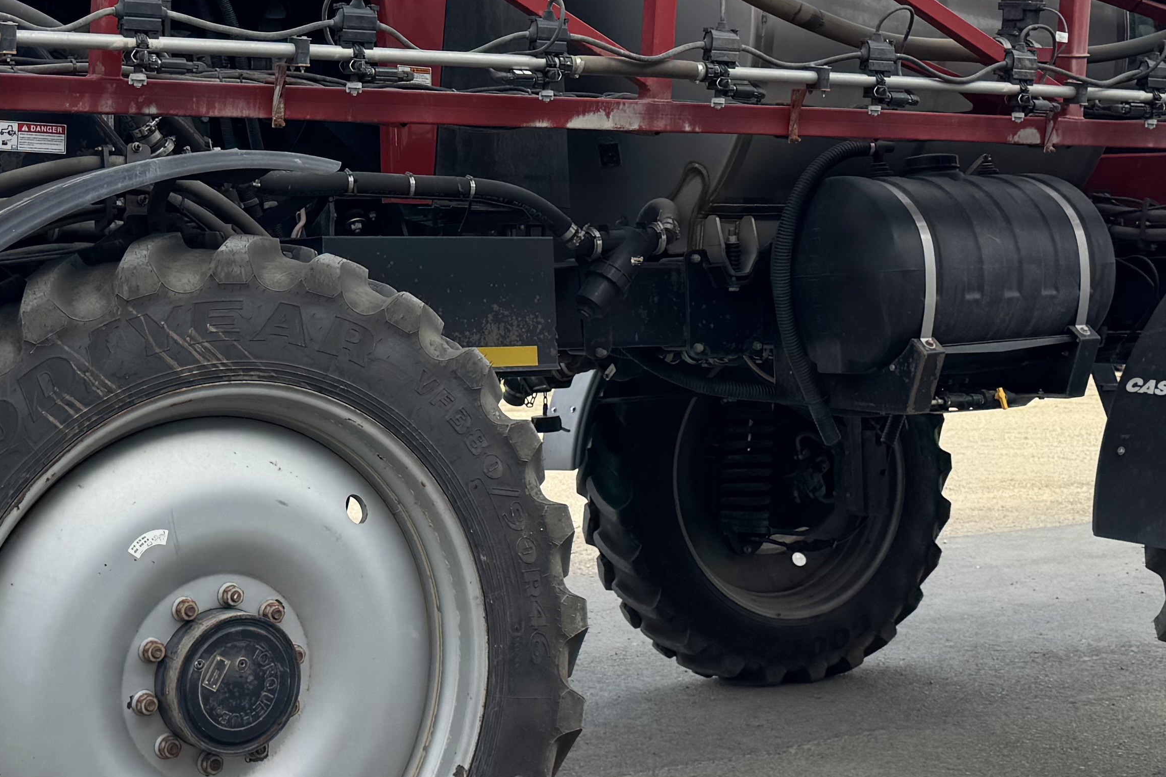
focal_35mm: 62
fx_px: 2008
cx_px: 497
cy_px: 134
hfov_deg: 32.3
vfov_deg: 21.6
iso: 80
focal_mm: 6.76
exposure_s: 1/1869
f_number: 1.78
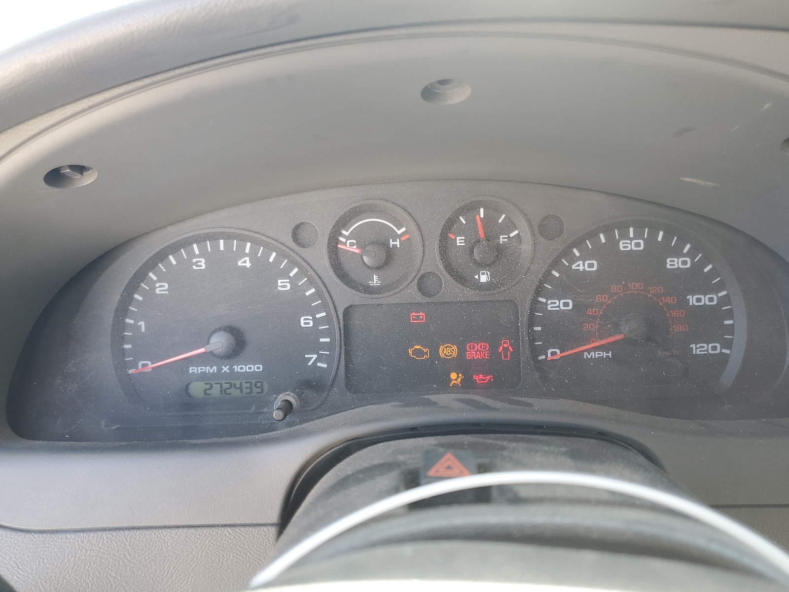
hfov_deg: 67.3
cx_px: 394
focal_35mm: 26
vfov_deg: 53.1
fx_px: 593
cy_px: 296
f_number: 1.5
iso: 52
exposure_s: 1/60.2
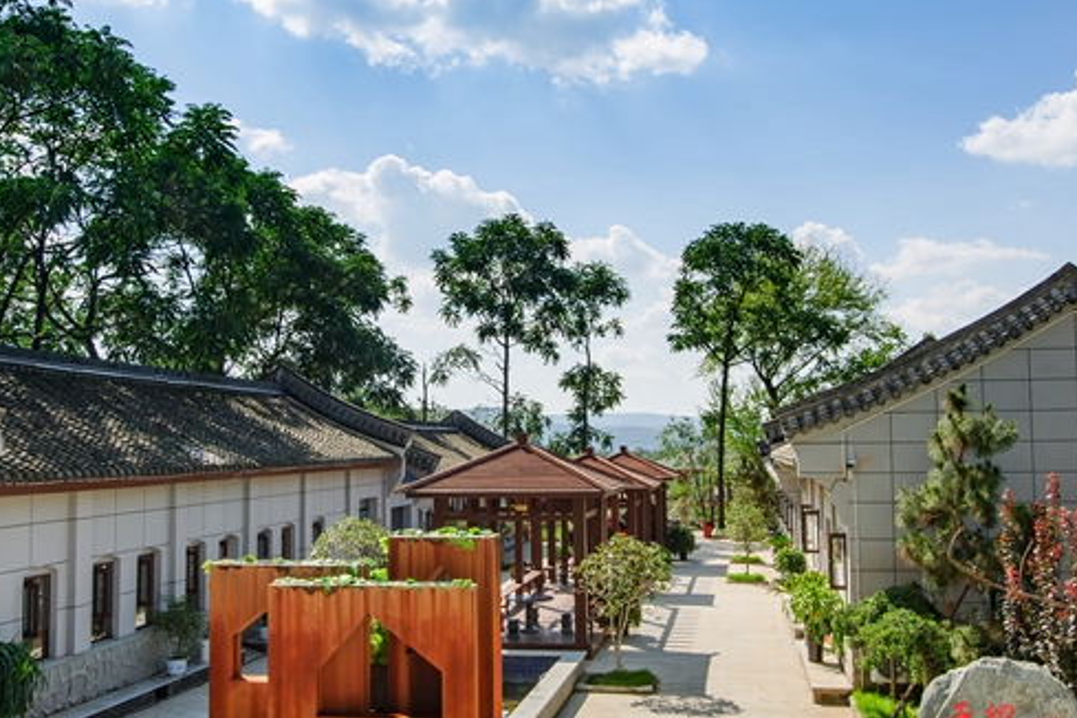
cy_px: 339
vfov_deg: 37.8
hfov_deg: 54.4
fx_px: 1047
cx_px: 491
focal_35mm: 35
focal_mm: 19
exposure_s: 1/160
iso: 64
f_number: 10
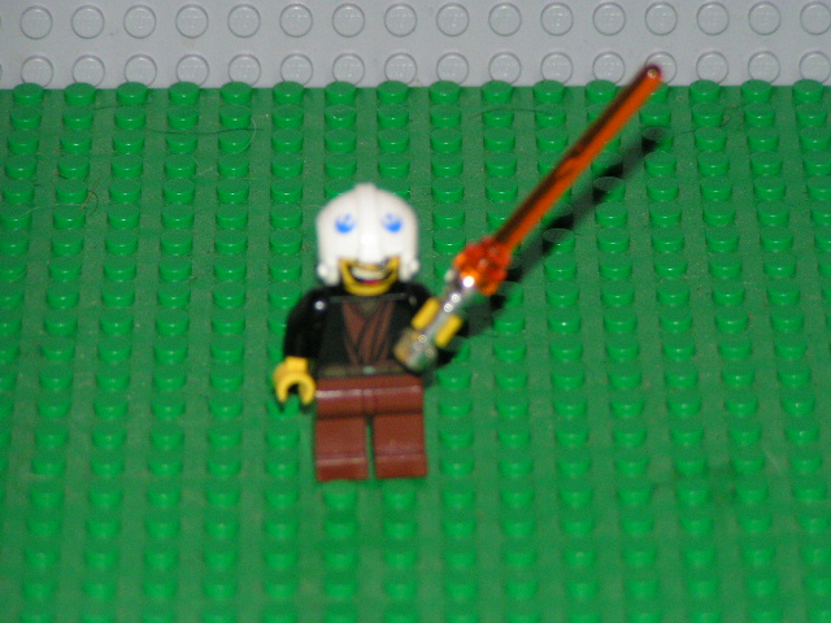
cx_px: 416
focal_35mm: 247
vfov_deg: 6.0
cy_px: 312
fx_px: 5930
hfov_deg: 8.0
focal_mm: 37.8
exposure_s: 1/250
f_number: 3.5
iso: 200
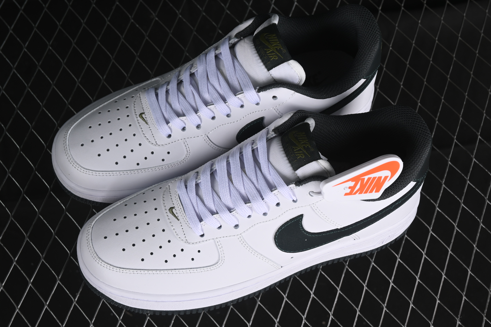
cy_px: 164
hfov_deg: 27.0
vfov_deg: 18.2
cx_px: 246
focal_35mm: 75
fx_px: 1023
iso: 160
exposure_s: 1/80
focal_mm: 50
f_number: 8
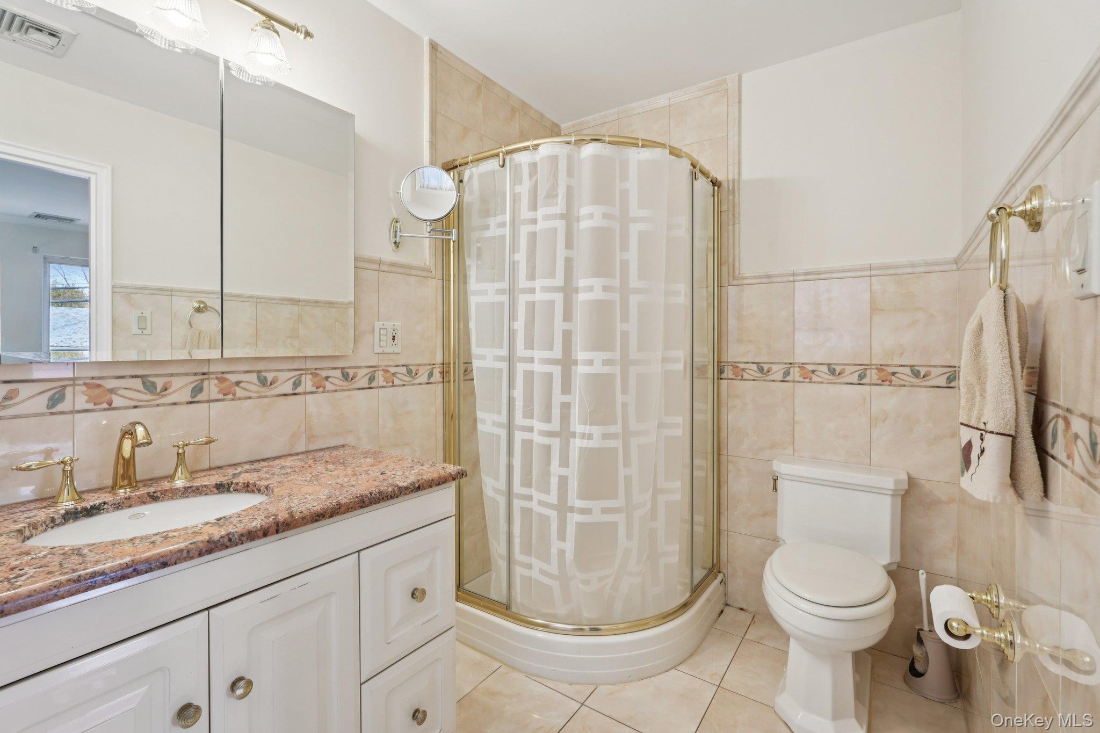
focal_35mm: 16
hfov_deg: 95.0
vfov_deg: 72.0
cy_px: 366
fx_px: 504
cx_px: 550
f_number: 9
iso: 400
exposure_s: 1/8
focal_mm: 16.5
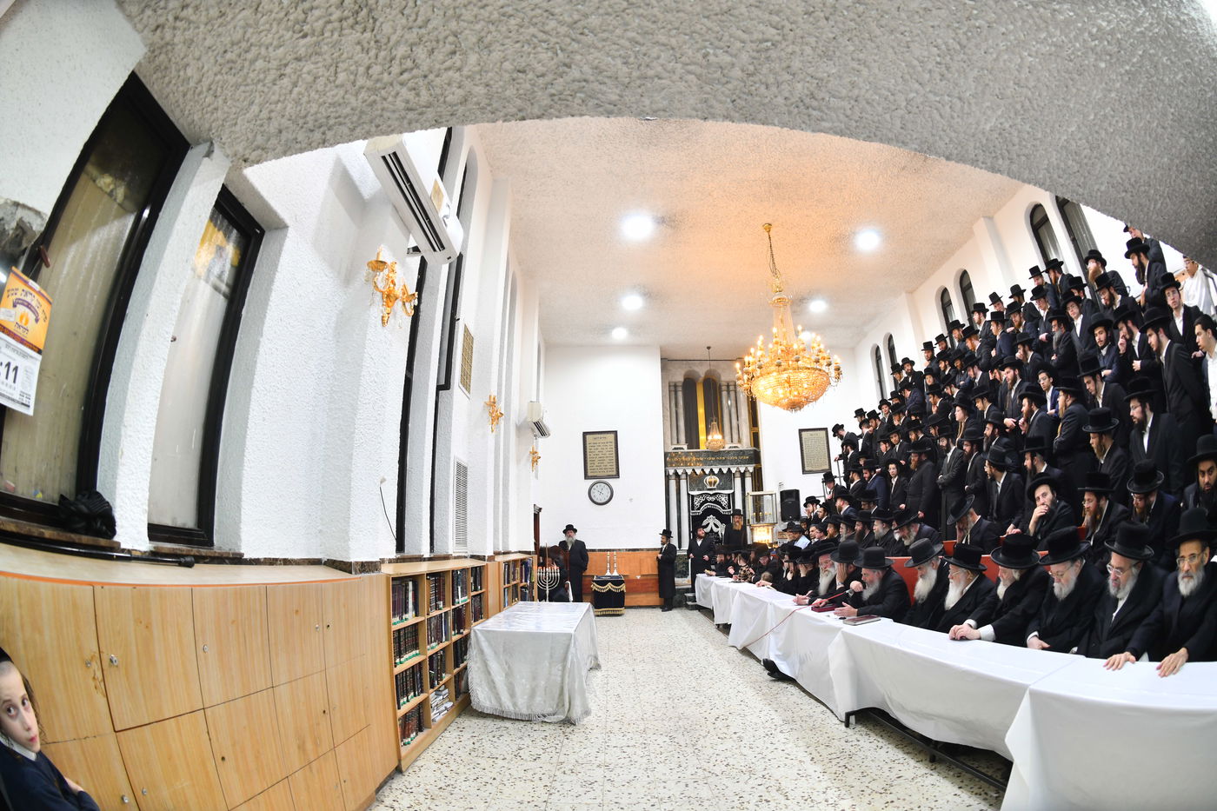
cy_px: 406
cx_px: 608
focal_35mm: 16
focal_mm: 16
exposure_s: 1/125
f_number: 5
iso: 800
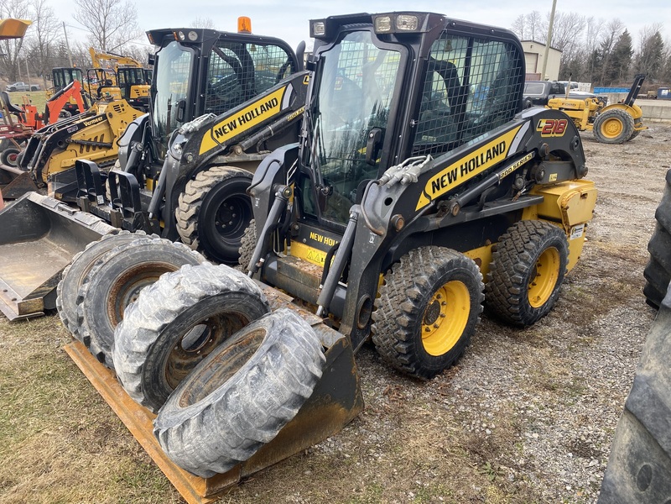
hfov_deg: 67.3
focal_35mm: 26
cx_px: 336
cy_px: 252
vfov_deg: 53.1
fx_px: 504
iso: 32
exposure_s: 1/400
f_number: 1.8
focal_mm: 4.25
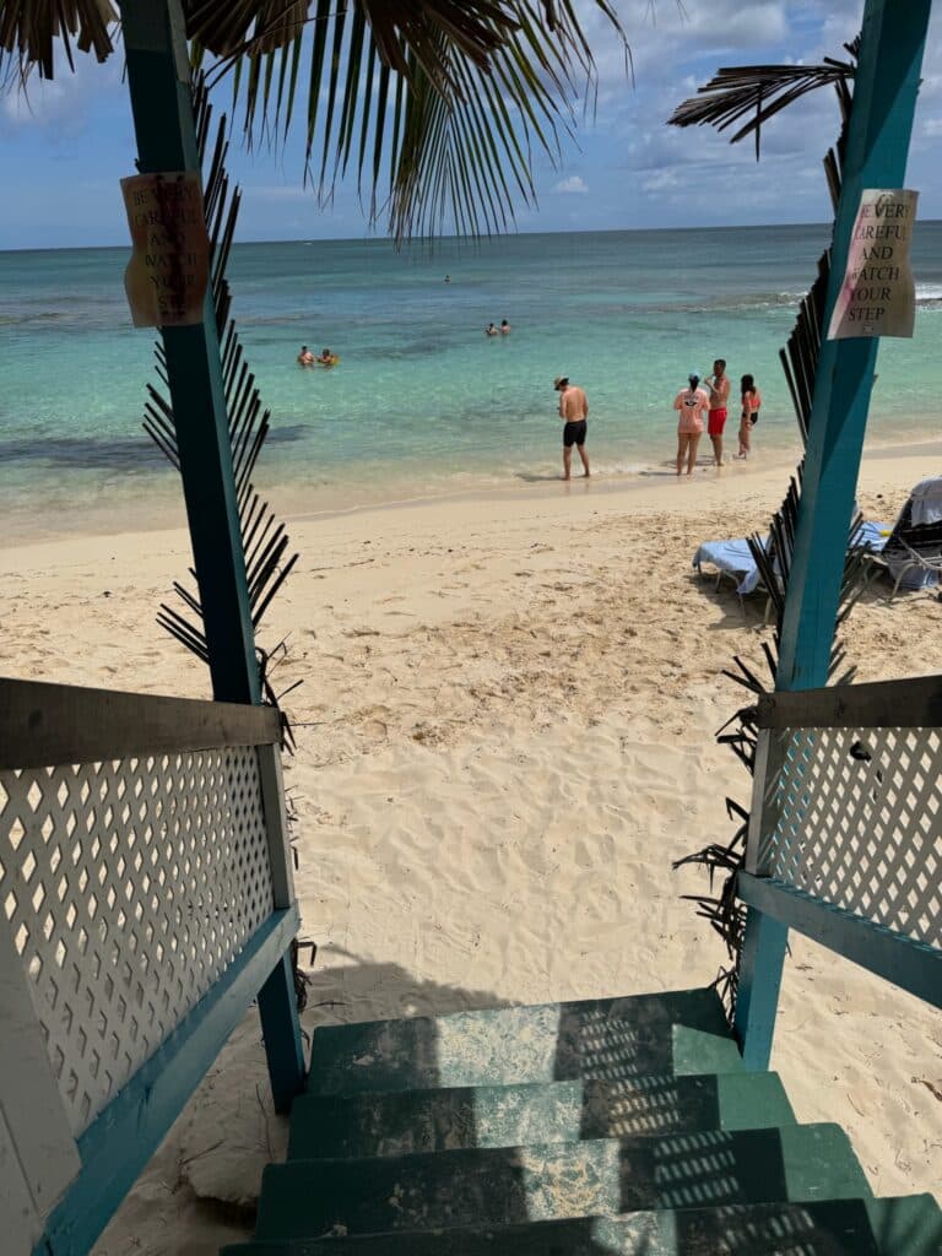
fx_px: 871
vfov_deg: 71.6
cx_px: 471
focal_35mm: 24
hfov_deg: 56.8
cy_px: 628
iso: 64
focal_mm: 6.76
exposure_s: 1/12346
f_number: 1.78
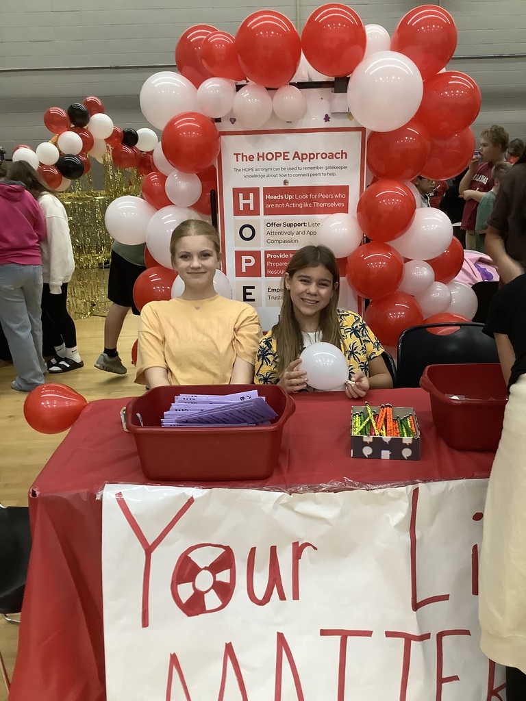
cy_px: 350
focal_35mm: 31
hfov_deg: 45.4
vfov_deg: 58.4
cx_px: 263
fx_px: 628
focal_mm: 3.3
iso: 250
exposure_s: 1/60
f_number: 2.4
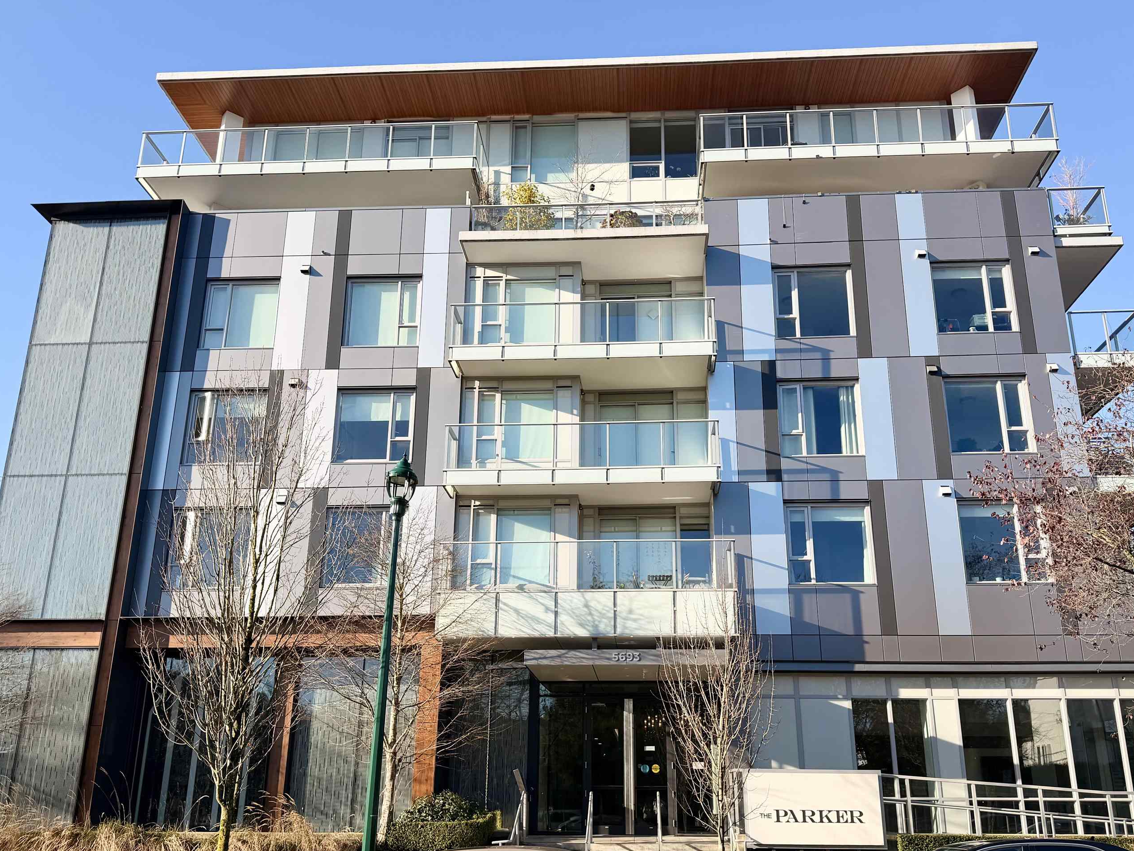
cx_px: 590
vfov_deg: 48.0
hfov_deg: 61.6
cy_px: 498
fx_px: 950
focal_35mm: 29
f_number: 1.78
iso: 80
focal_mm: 6.76
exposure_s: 1/2370
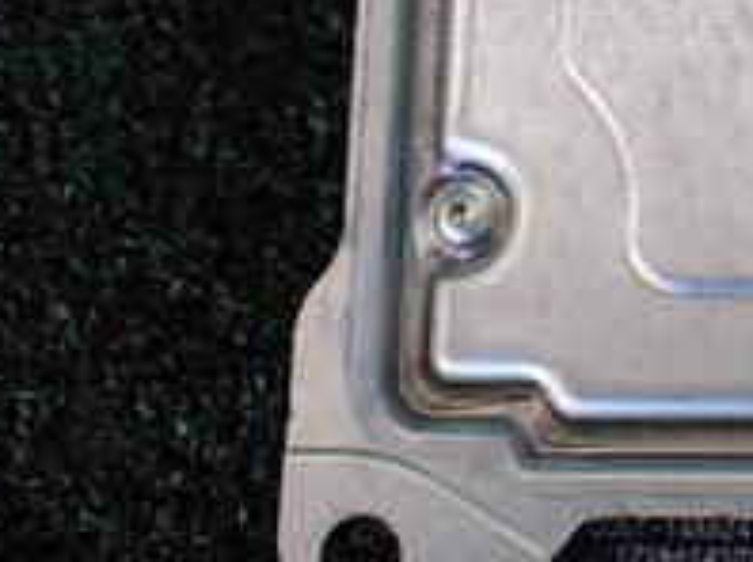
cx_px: 840
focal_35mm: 91
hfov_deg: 20.5
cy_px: 49
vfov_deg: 16.0
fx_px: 1977
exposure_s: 1/125
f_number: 2.3
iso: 200
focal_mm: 5.4
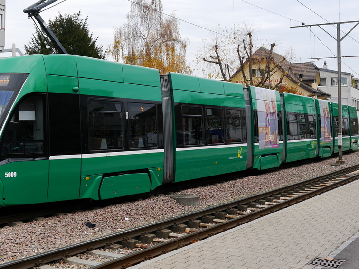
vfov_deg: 27.0
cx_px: 128
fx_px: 560
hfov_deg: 35.3
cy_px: 106
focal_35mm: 54
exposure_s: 1/200
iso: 160
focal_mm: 17
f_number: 5.6
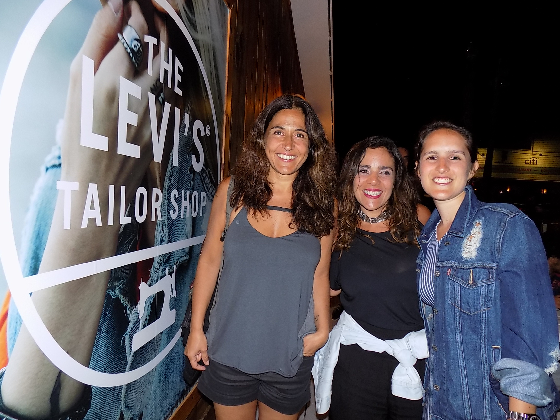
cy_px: 210
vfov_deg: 58.9
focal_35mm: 23
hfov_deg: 73.9
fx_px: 372
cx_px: 280
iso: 200
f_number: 3.1
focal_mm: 4
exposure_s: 1/30
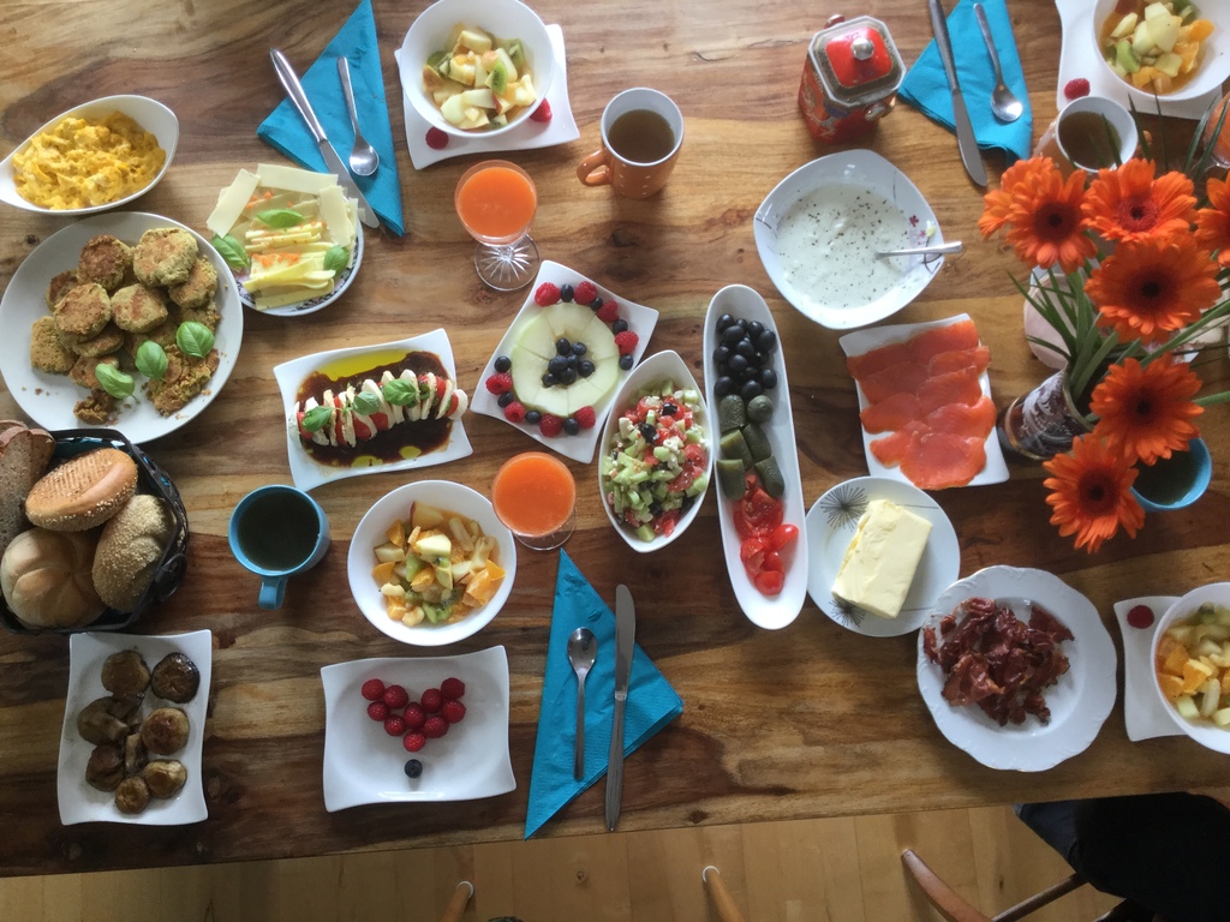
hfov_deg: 58.4
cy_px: 461
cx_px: 615
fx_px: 1102
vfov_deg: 45.4
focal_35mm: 31
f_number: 2.4
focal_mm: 3.3
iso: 25
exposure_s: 1/33
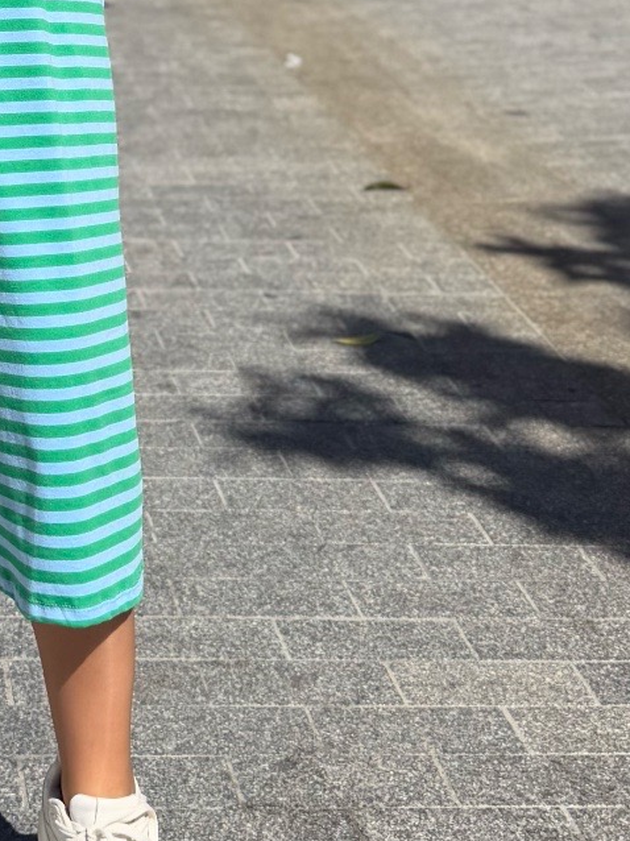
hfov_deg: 15.7
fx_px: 2234
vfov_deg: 20.0
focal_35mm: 92
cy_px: -170
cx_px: -36
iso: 80
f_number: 1.78
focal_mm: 6.76
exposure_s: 1/6711
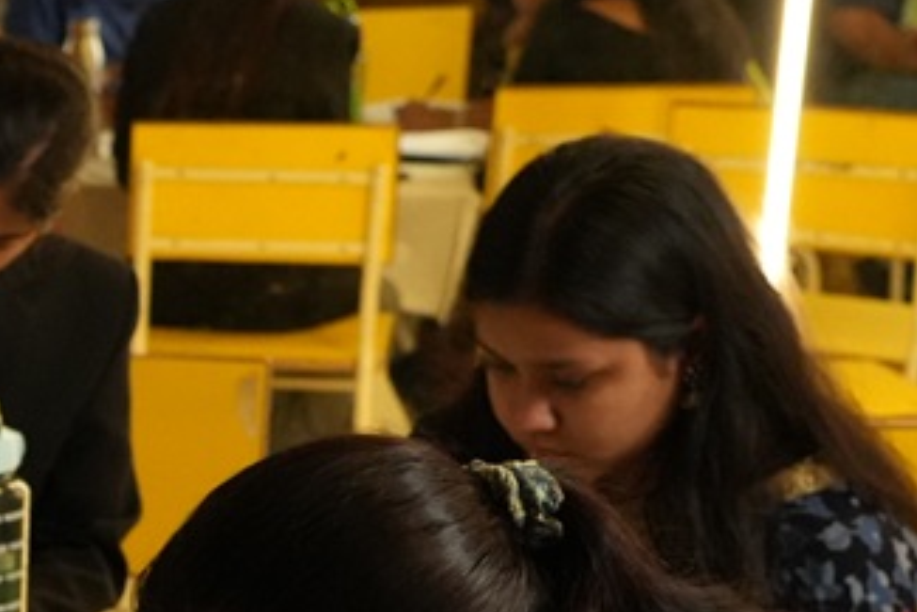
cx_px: -773
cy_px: 657
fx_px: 3389
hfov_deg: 13.7
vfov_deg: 10.2
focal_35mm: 133
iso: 6400
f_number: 5.6
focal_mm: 36
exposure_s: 1/250
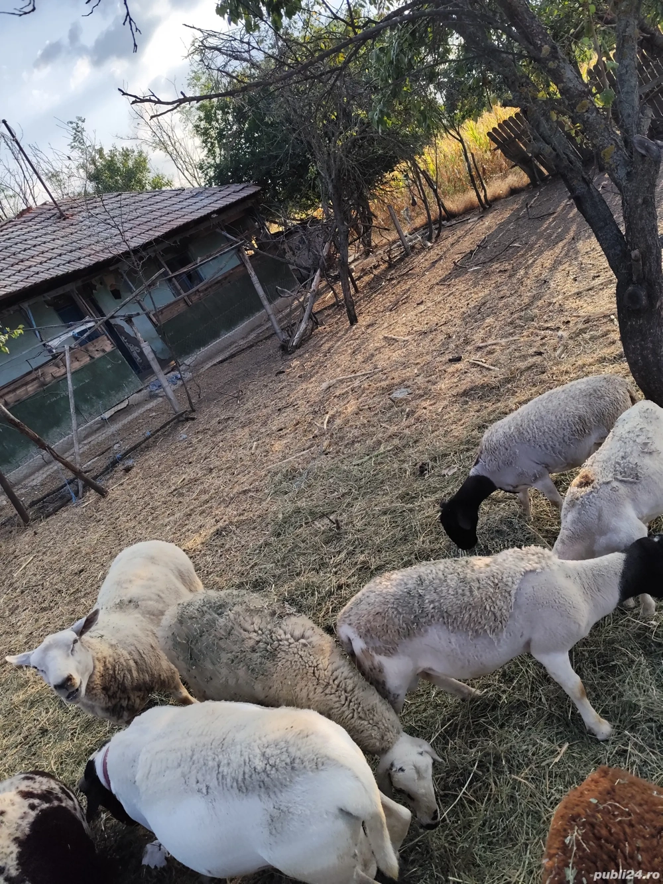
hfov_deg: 58.9
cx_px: 332
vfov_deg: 73.9
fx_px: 588
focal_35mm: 23
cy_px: 442
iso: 50
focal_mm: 6.19
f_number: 1.65
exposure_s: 1/640
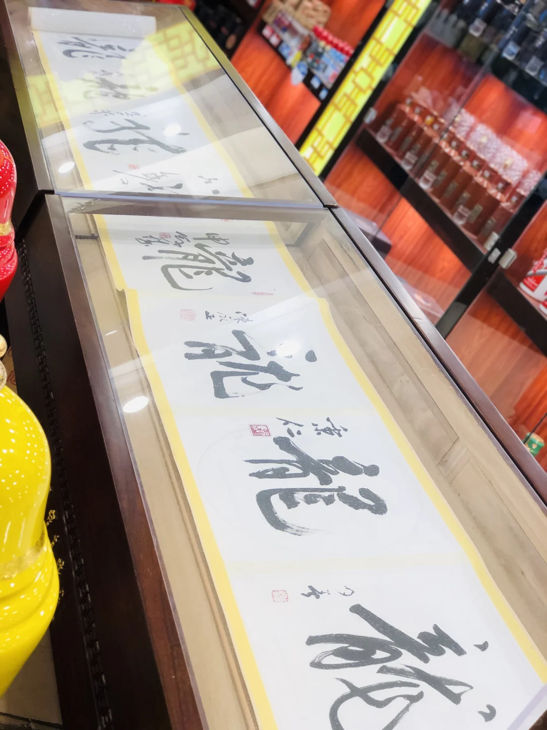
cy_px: 365
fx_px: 1201
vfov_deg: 33.8
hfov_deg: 25.7
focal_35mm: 57
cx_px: 274
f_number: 2.8
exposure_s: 1/33
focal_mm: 6.6
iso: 40
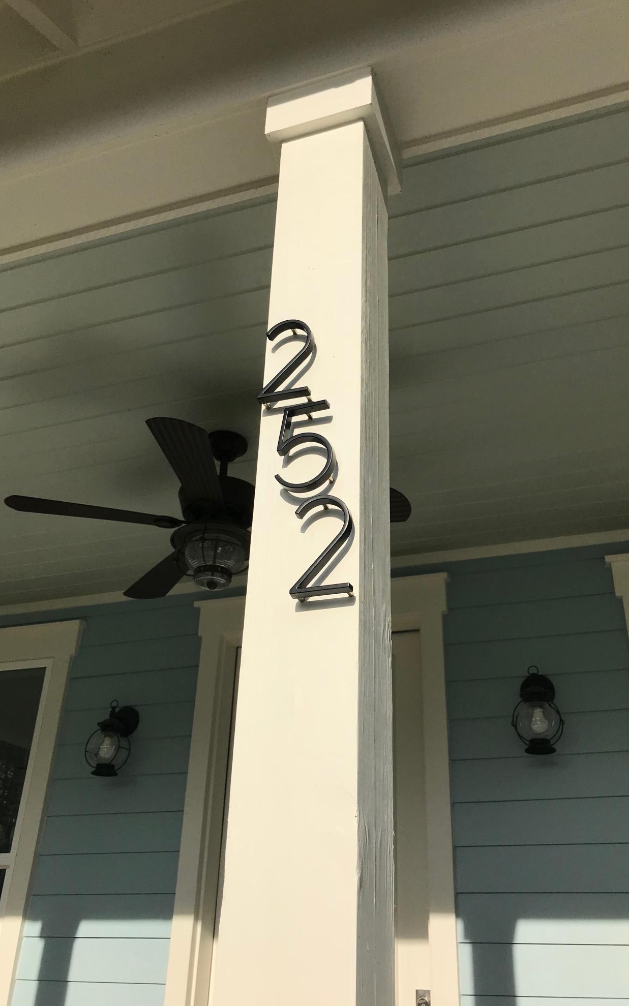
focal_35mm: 30
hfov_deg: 41.8
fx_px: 823
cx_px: 343
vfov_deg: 62.9
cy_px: 502
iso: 20
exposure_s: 1/4367
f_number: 1.8
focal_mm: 3.99
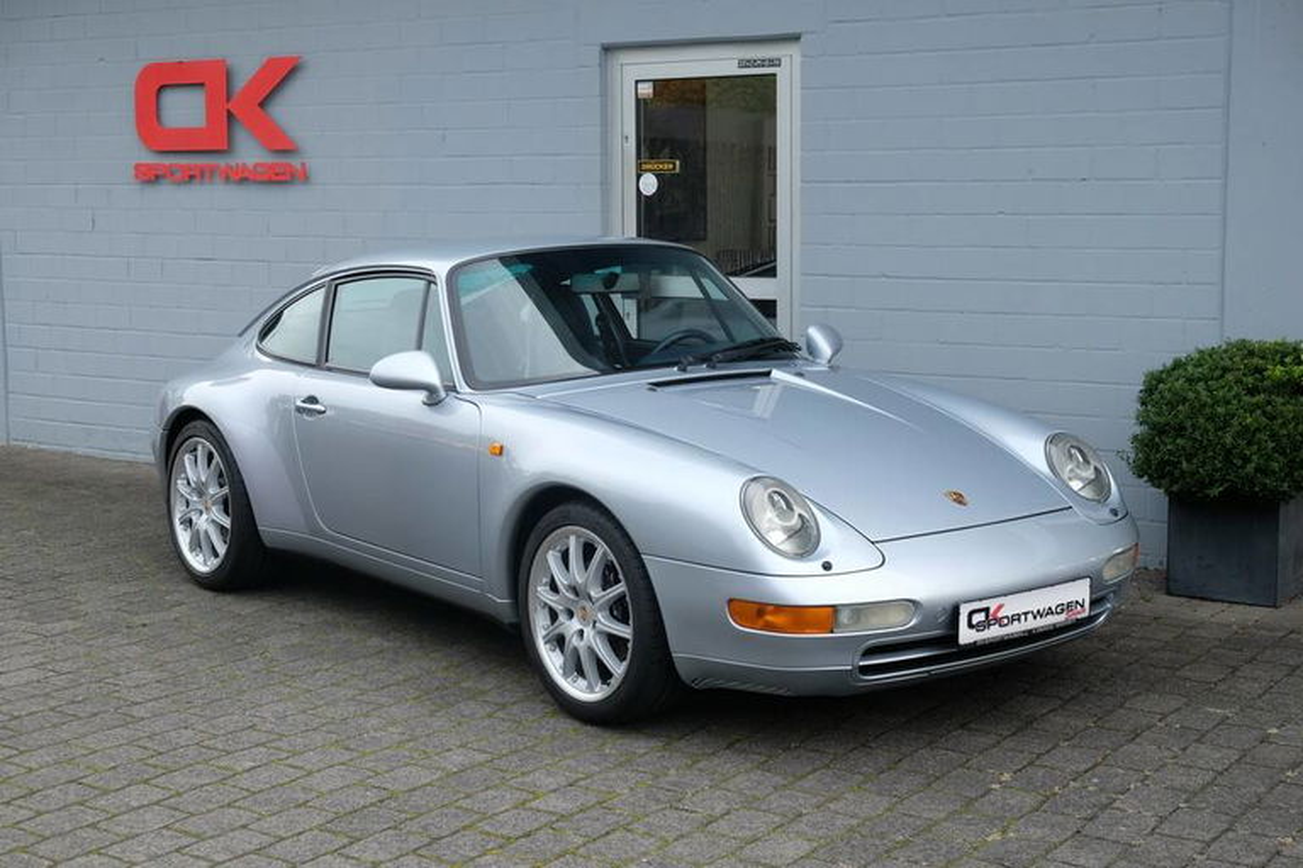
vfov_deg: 24.2
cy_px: 434
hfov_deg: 35.6
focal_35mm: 56
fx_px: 2027
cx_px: 652
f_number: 5
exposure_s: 1/150
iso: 200
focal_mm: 37.4
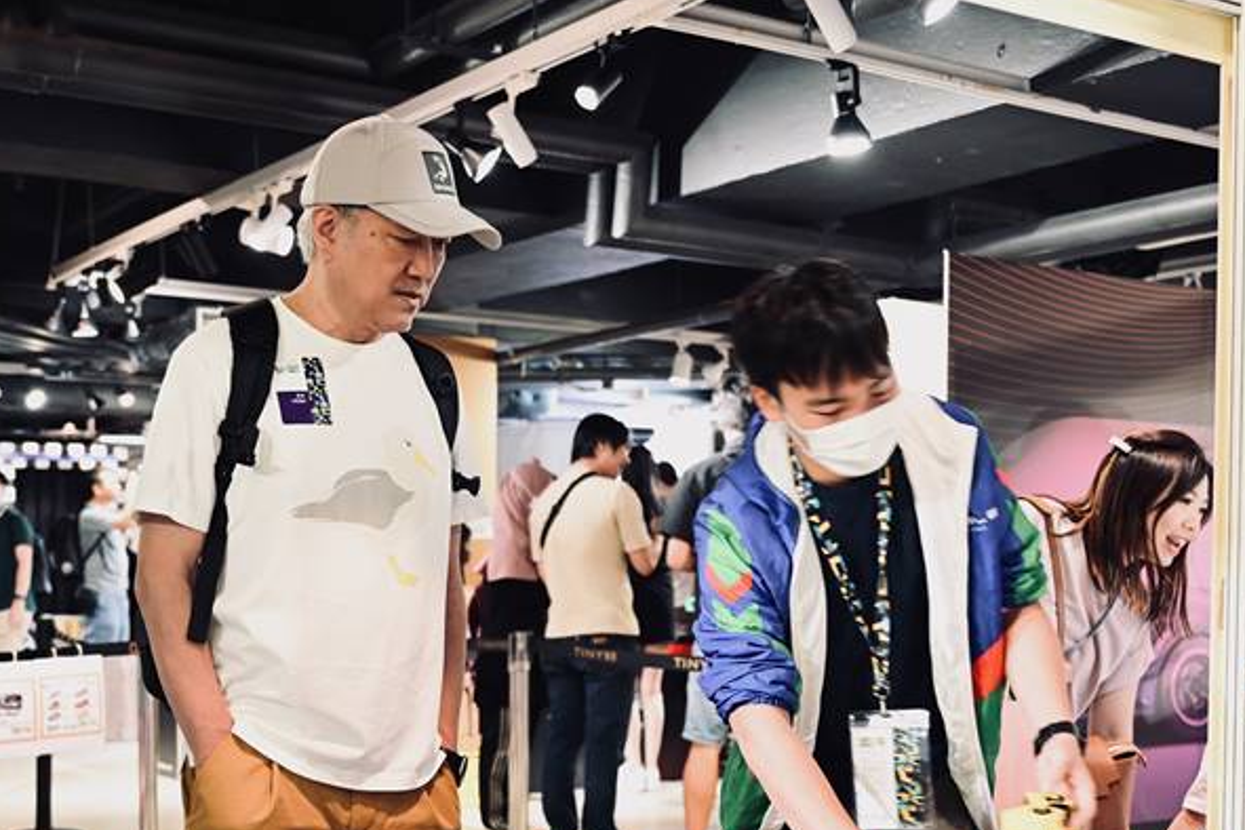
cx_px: 685
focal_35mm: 52
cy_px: 601
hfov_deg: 38.2
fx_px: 1798
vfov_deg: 25.7
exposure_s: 1/50
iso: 1600
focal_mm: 30
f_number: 2.8
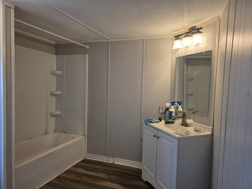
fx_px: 167
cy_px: 94
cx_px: 126
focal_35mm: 23
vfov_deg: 58.9
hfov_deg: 73.9
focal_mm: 6.3
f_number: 1.7
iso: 100
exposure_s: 1/120
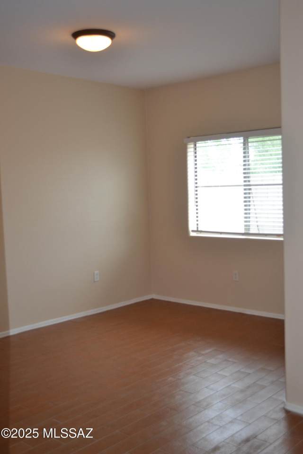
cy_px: 227
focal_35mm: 39
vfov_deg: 49.6
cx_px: 152
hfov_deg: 34.2
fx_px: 492
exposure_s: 1/125
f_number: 4.2
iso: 400
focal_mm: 26
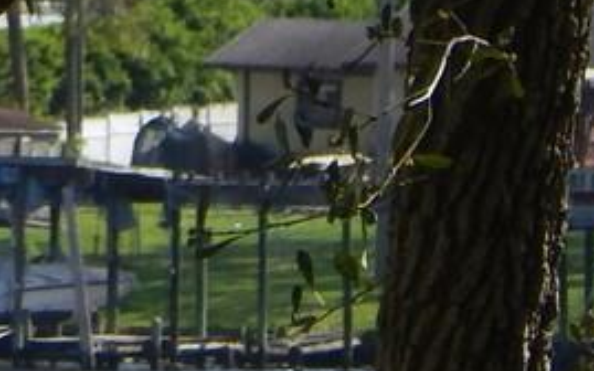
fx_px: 24423
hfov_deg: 1.4
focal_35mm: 1509
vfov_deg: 0.9
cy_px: -504
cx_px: -185
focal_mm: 42.8
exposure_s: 1/250
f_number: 5.8
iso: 125
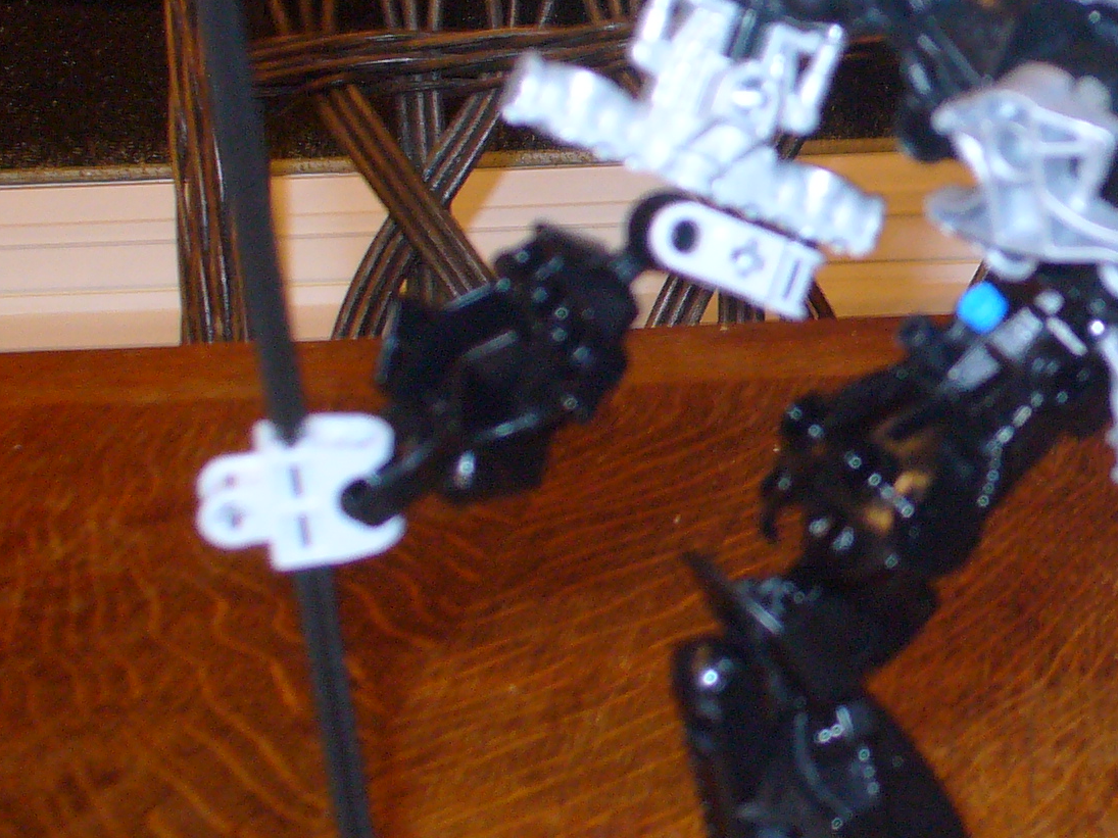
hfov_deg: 17.7
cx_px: 1171
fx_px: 3488
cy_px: 193
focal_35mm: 108
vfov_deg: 13.6
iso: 100
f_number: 2.9
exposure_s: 1/8
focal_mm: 7
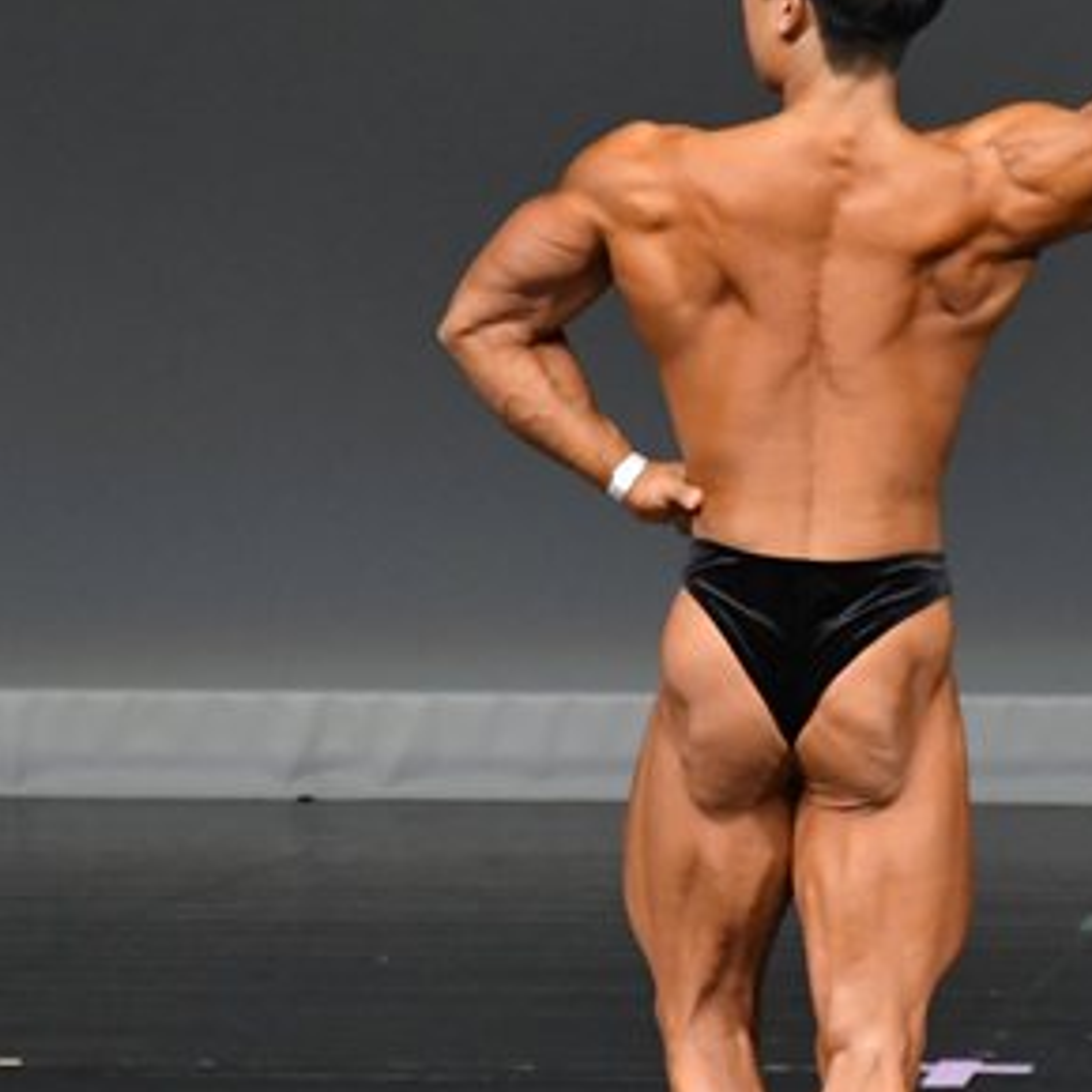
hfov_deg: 2.2
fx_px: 27946
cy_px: 602
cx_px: 913
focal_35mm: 783
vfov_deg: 2.2
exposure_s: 1/400
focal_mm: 230
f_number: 5.6
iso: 4000
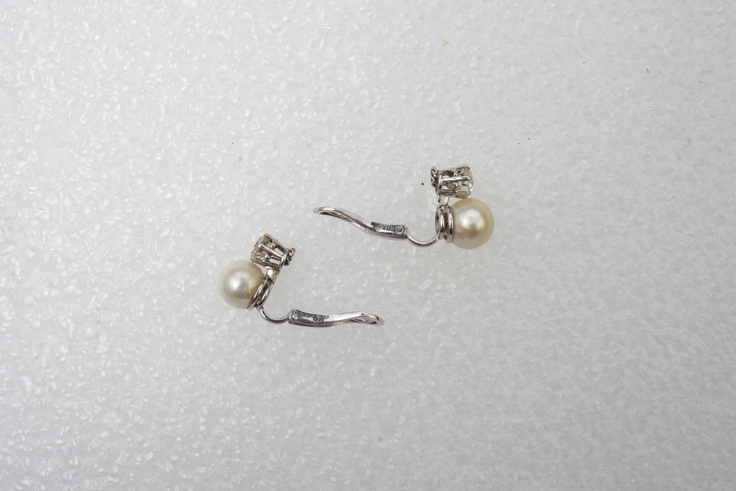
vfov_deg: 29.9
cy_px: 246
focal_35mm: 45
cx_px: 368
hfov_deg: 43.6
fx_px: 920
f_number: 18
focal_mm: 30
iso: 800
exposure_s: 1/100
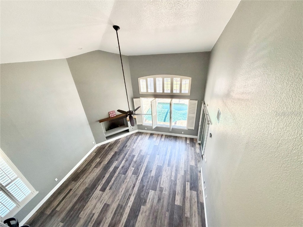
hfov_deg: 102.1
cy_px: 114
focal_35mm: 14
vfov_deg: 85.7
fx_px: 123
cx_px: 152
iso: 200
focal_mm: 2.22
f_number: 2.2
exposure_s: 1/60
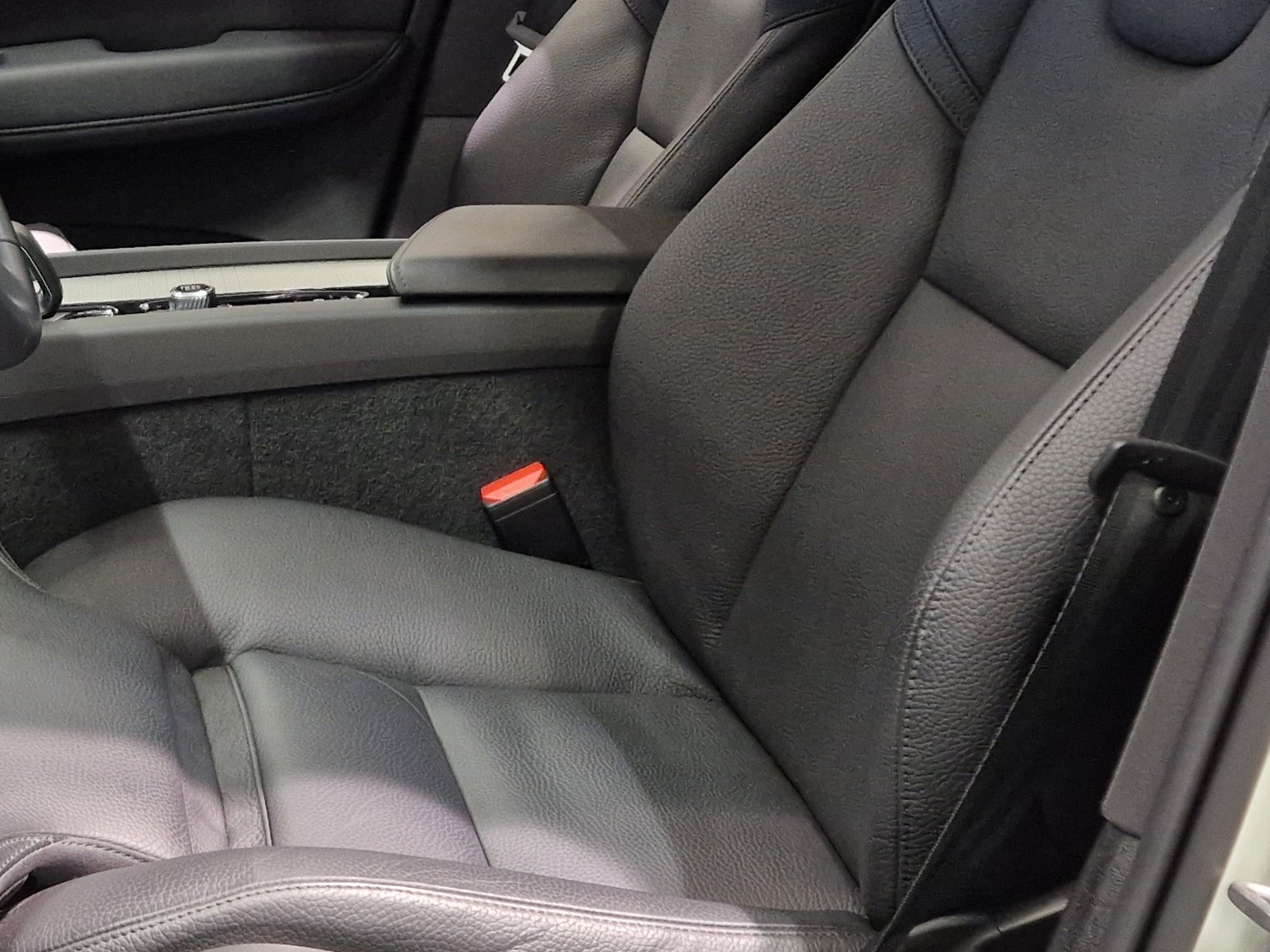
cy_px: 322
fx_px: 2275
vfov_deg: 23.5
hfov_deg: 30.3
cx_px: 215
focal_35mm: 62
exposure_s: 1/100
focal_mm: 5.4
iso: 400
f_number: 1.8
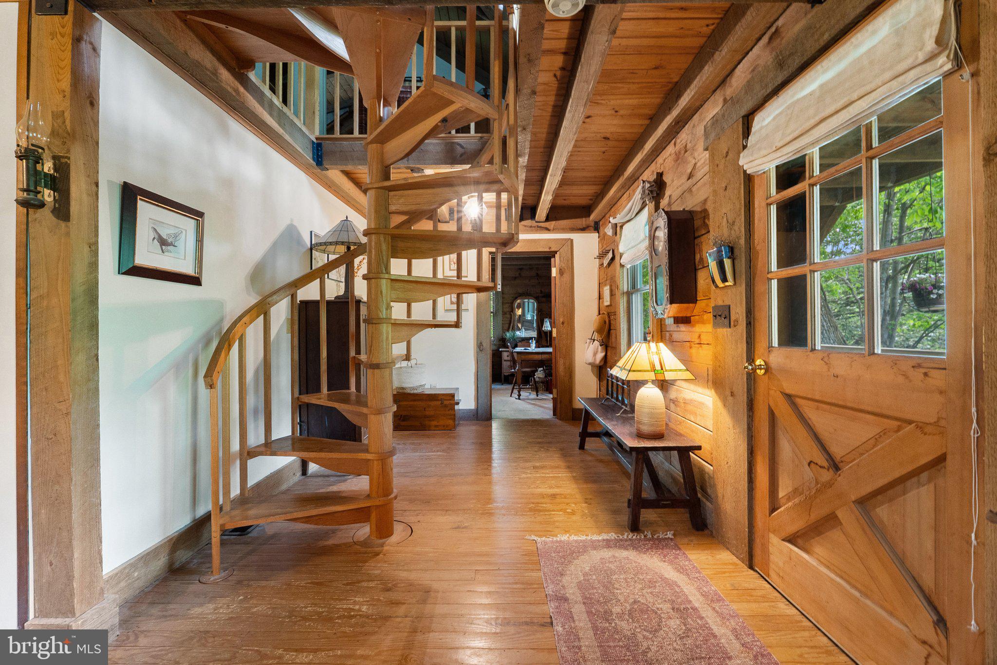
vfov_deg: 77.3
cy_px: 332
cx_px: 498
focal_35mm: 15
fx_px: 415
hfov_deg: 100.4
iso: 800
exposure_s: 1/1.25
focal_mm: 10
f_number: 8
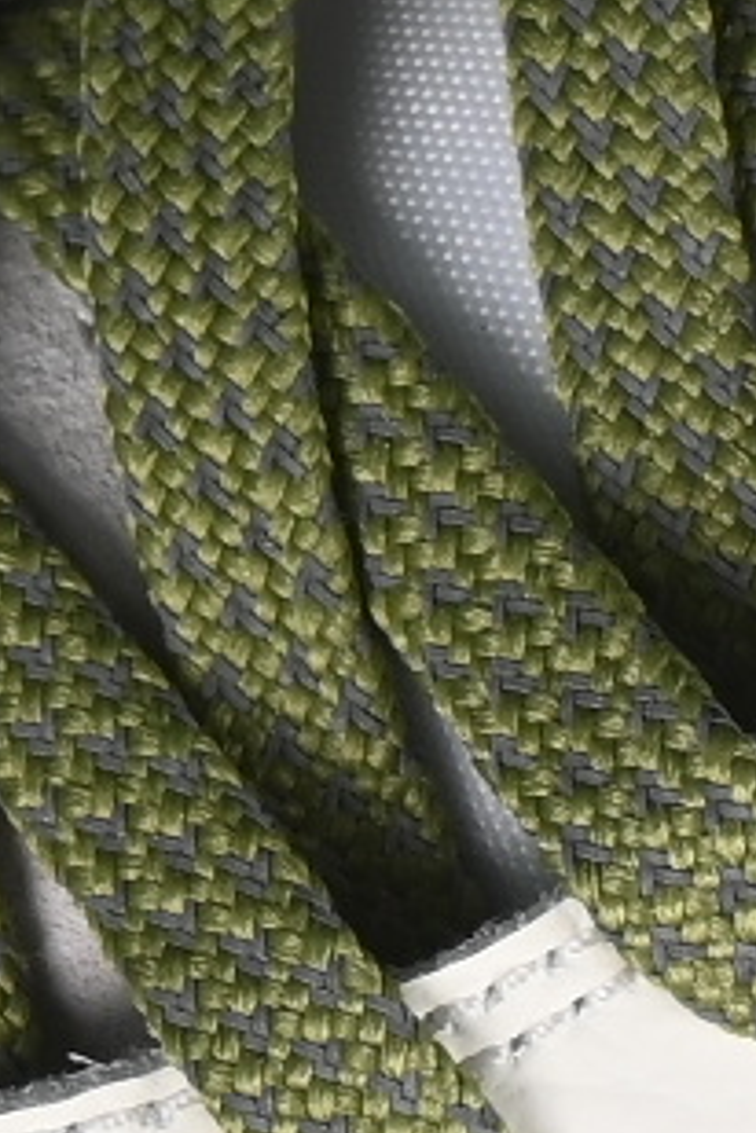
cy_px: -315
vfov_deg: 3.1
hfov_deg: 2.0
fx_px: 21261
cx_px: 793
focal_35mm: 675
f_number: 7.1
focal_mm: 50
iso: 160
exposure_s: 1/80
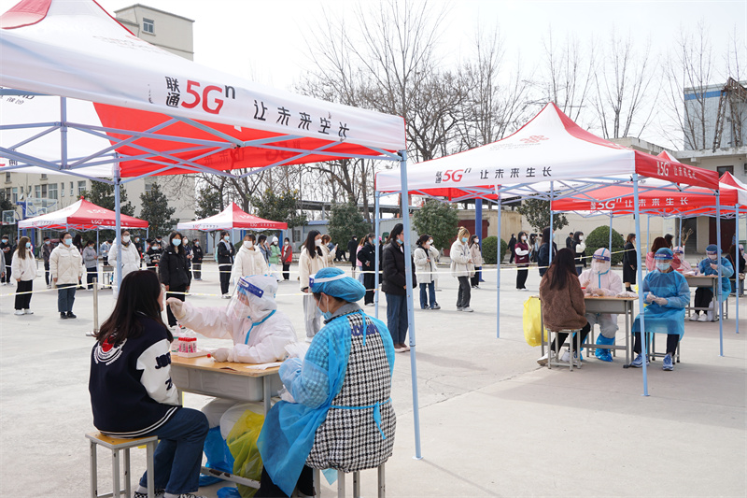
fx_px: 726
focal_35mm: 35
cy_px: 249
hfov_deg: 54.4
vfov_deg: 37.8
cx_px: 374
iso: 160
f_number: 9
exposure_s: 1/125
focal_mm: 35
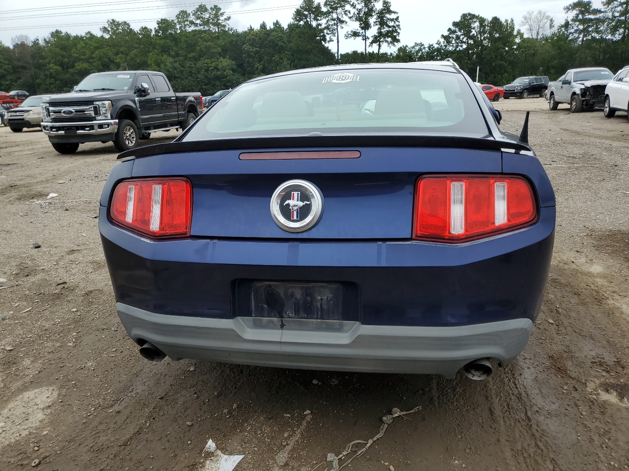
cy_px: 236
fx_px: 472
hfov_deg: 67.3
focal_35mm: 26
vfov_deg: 53.1
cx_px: 314
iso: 50
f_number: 1.5
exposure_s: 1/1667
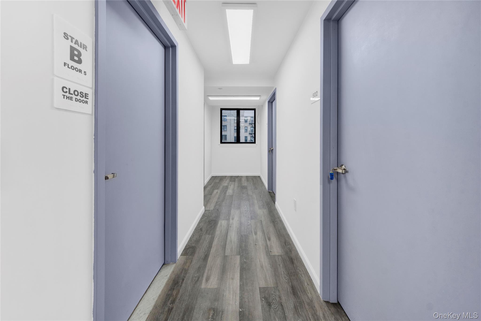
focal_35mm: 12
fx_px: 160
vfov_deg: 90.0
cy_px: 160
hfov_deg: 112.6
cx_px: 240
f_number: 8
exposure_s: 1/3
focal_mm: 8
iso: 100
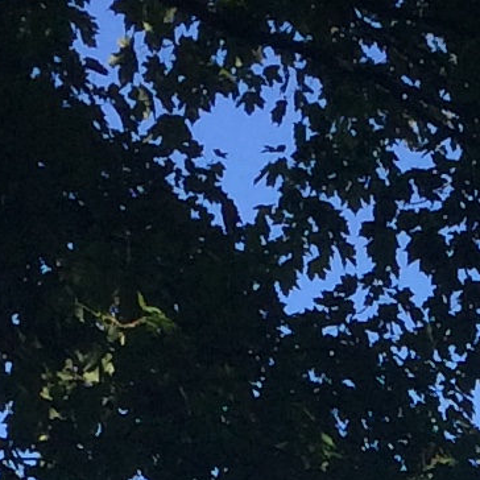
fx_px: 3608
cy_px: 1361
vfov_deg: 6.9
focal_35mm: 230
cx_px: 839
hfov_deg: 7.4
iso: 32
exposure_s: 1/1466
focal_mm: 4.15
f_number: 2.2
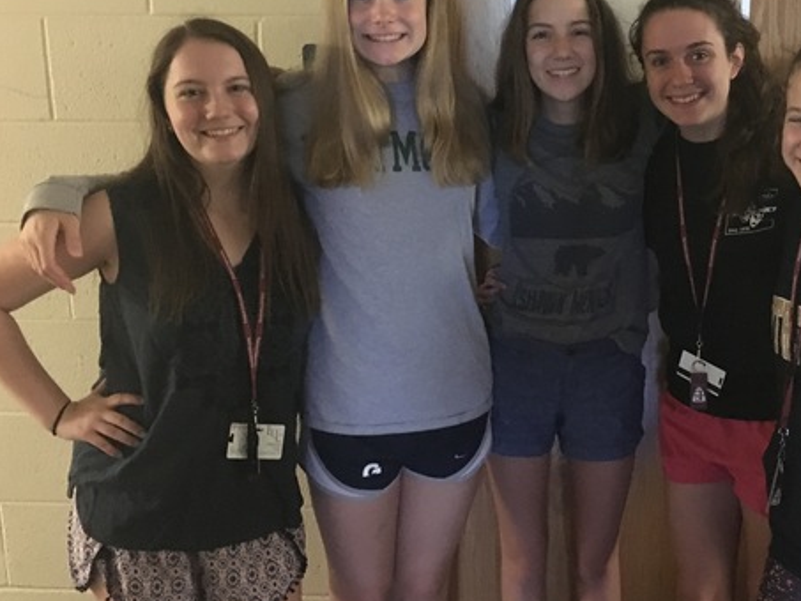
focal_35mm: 41
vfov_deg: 35.1
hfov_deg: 45.1
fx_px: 949
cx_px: 530
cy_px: 256
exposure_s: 1/15
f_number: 2.2
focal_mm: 4.15
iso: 640
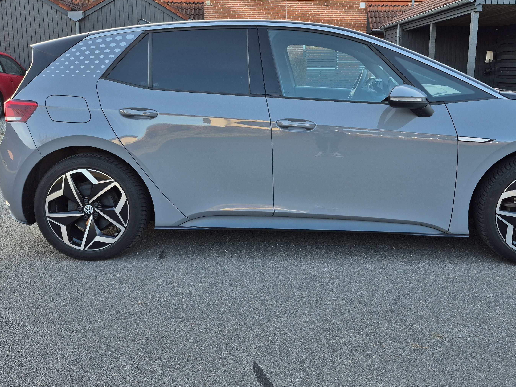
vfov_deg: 41.6
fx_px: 507
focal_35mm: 34
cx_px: 300
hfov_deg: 53.7
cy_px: 159
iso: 25
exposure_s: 1/212
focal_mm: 5.4
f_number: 1.8
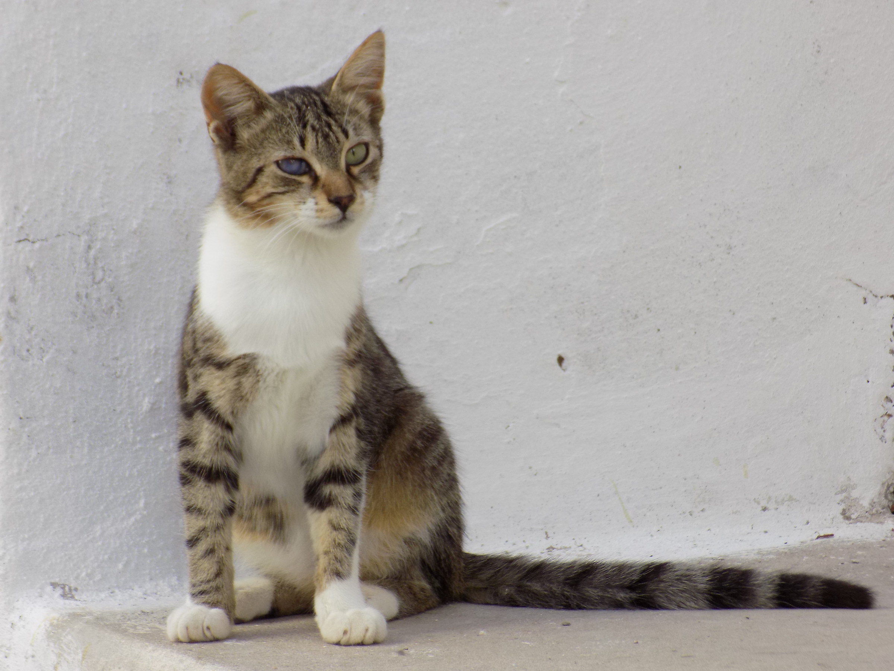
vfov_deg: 7.8
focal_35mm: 190
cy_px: 336
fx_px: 4907
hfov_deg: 10.4
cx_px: 447
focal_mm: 33.7
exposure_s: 1/100
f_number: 5.4
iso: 80
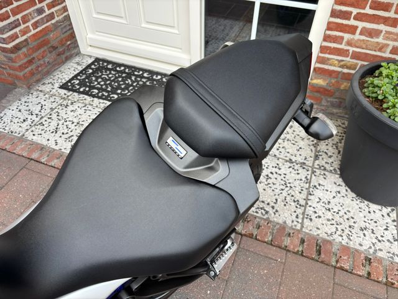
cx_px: 199
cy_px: 150
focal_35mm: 26
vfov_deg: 53.1
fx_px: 299
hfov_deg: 67.3
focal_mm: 5.96
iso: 40
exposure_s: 1/121
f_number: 1.6
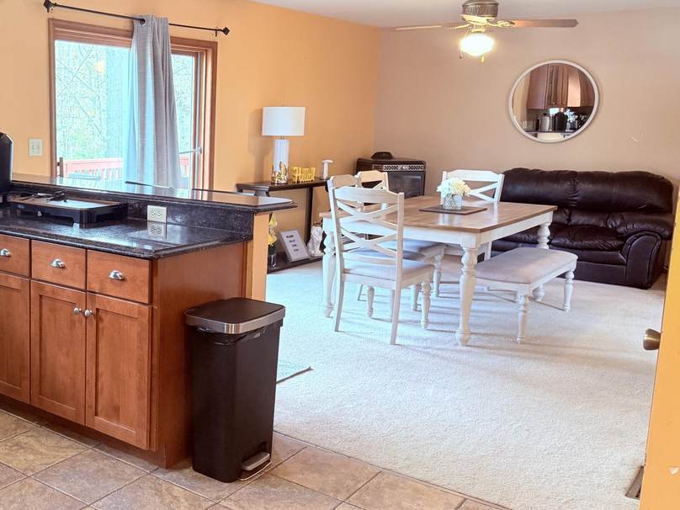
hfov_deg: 46.7
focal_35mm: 38
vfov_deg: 37.7
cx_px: 148
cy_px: 242
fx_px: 746
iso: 320
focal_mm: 6.76
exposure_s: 1/60
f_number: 1.78
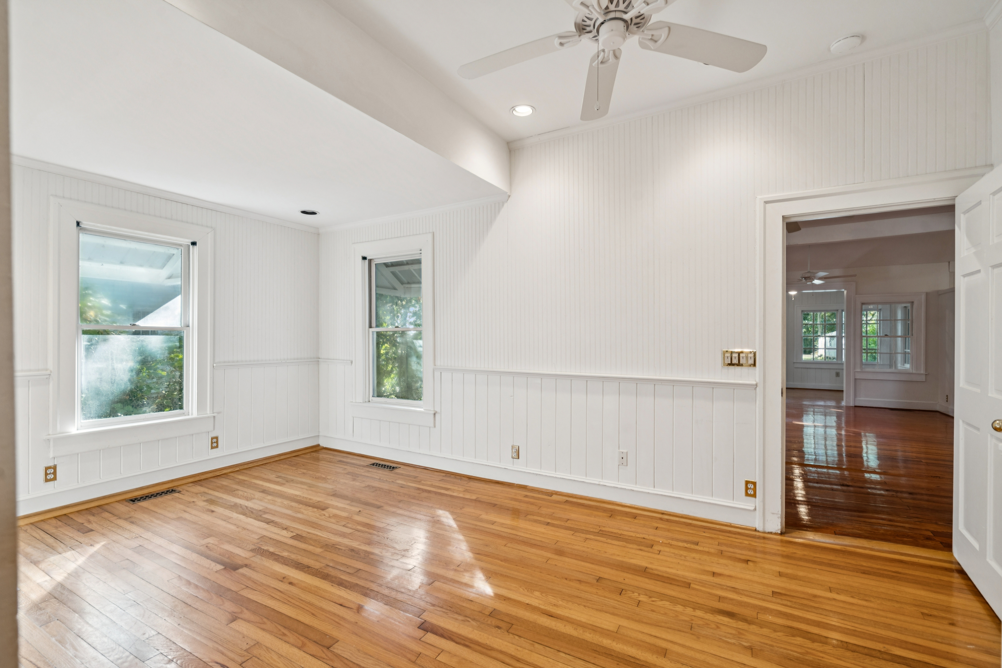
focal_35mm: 16
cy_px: 334
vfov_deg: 73.7
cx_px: 501
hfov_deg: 96.7
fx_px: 445
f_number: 8
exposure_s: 1/13
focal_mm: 16
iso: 400
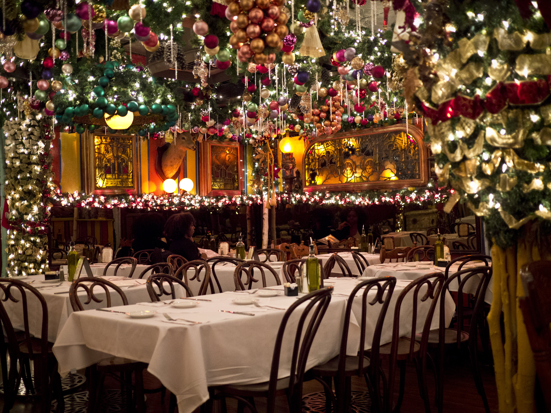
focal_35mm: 40
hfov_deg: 46.8
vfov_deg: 36.0
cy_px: 206
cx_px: 276
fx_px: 637
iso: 1600
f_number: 1.7
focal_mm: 20
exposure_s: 1/60
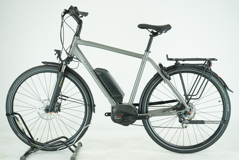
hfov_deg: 36.9
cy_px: 80
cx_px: 120
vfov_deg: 25.1
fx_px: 358
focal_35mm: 54
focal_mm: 54
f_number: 5.6
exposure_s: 1/200
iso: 1600
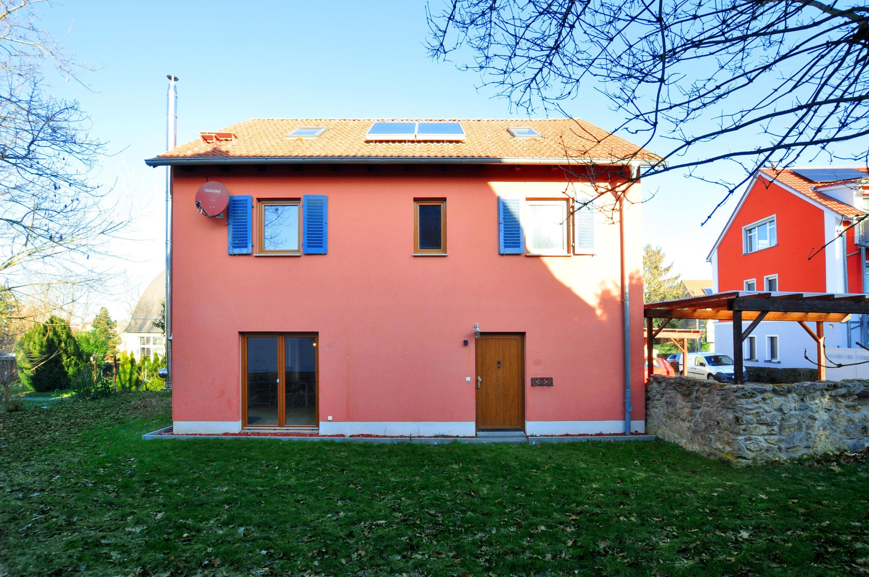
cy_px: 288
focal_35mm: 15
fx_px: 362
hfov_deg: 100.5
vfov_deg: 77.2
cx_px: 434
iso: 200
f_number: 9
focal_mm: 10
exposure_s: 1/30
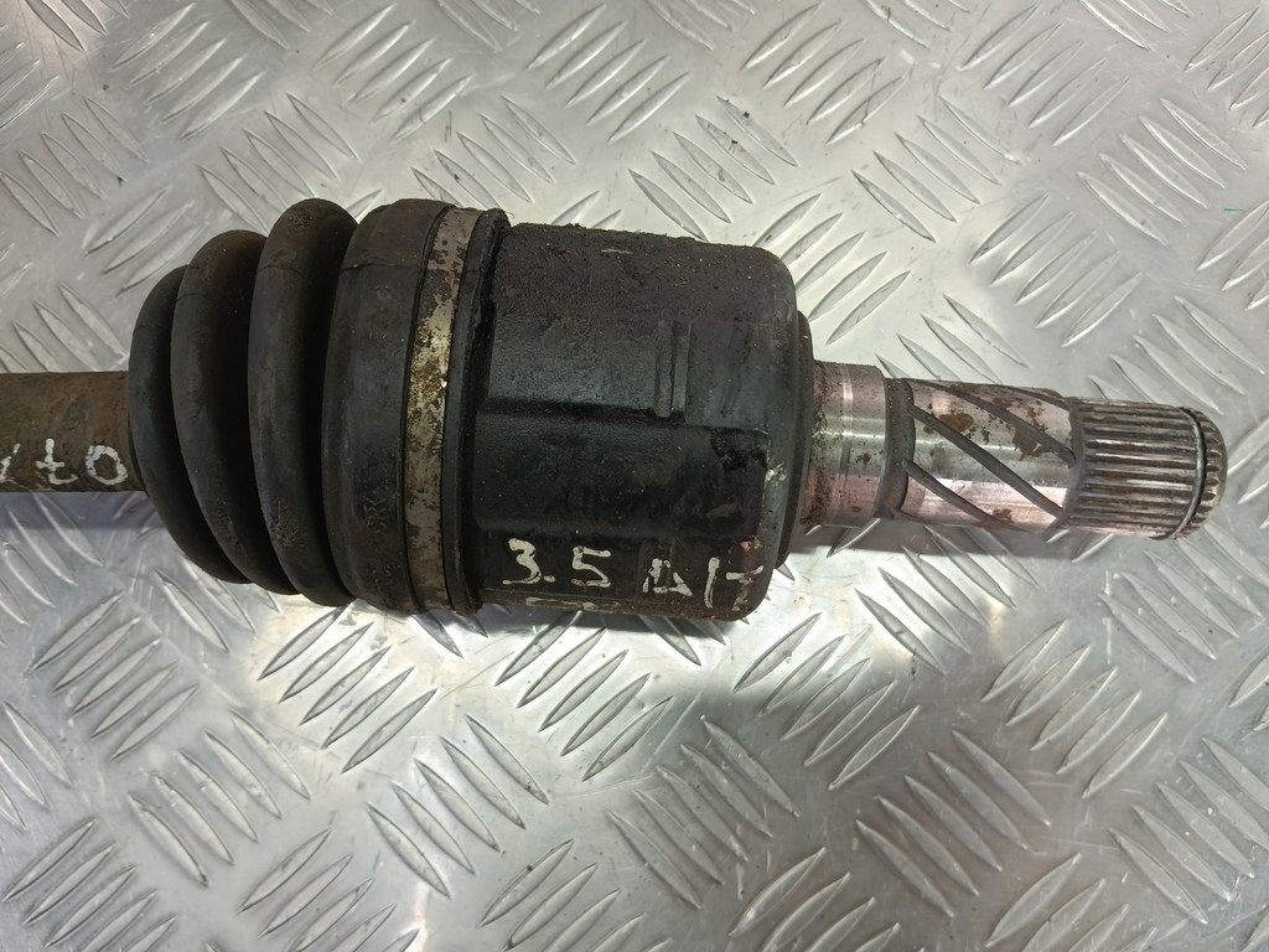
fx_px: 990
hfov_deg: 65.3
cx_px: 634
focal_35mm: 27
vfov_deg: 51.4
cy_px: 476
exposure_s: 1/50
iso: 104
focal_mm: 4.11
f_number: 1.6
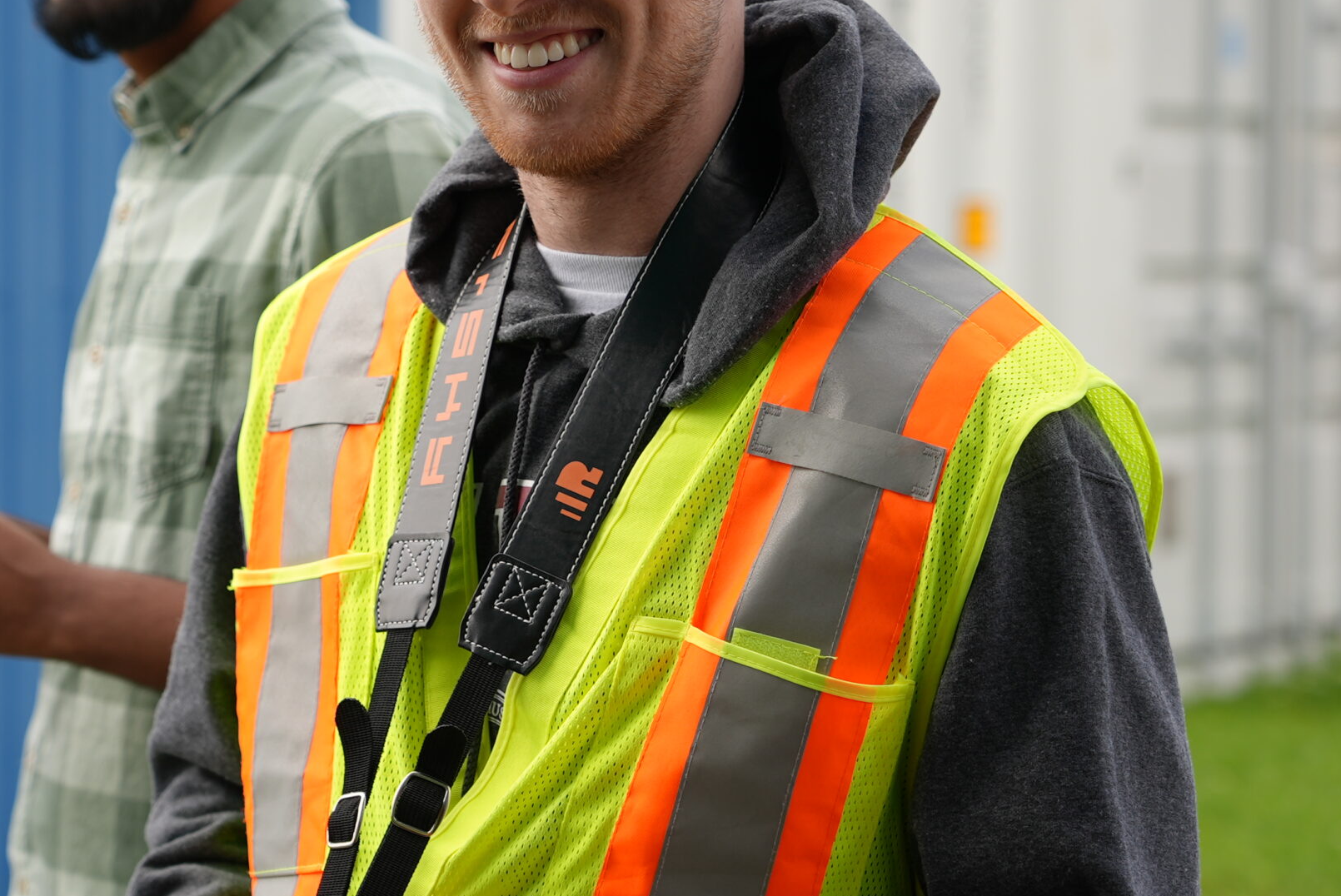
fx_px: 4622
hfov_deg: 16.5
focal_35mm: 124
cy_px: 215
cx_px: 478
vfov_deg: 11.0
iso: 80
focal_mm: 78
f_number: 4.5
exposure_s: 1/320
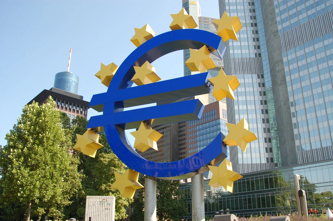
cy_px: 110
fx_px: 333
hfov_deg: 53.2
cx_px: 166
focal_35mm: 36
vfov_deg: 36.8
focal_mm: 24
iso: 200
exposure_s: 1/250
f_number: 8
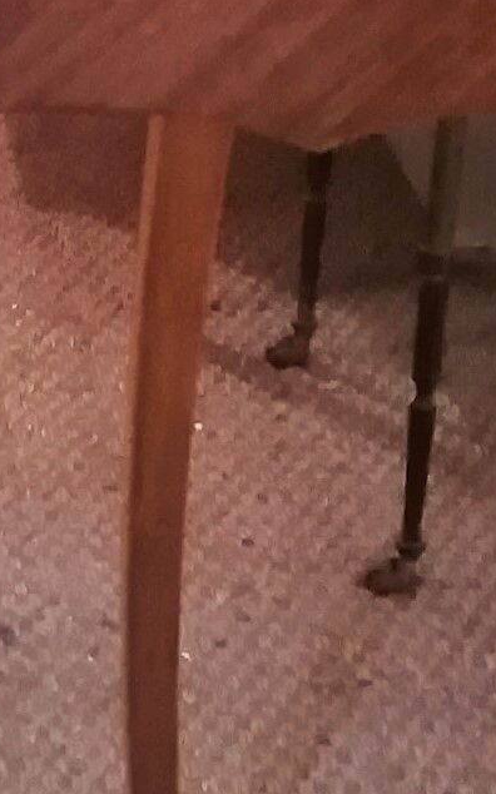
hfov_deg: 7.6
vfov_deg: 12.5
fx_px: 3614
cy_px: 534
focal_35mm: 167
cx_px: -415
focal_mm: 3.83
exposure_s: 1/14.3
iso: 500
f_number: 2.2
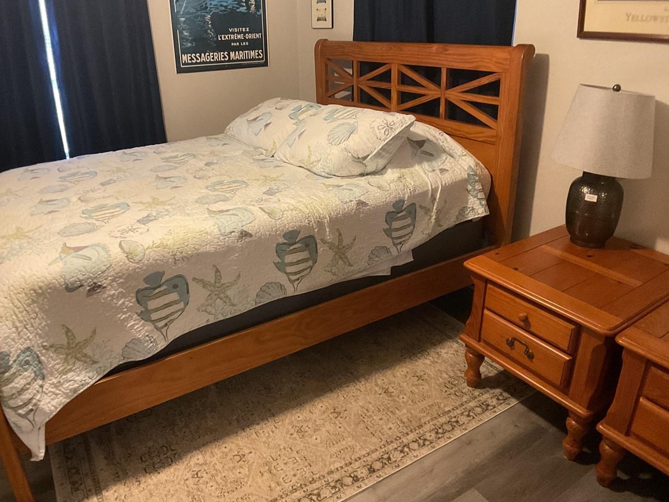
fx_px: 754
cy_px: 227
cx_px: 319
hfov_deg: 47.9
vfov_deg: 36.8
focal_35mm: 39
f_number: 1.8
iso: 400
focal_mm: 3
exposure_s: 1/30
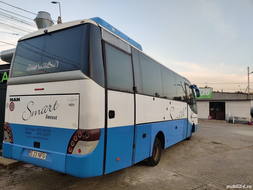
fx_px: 197
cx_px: 126
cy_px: 95
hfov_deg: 65.3
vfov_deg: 51.4
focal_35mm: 27
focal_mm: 4.75
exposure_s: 1/138
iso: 100
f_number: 1.65
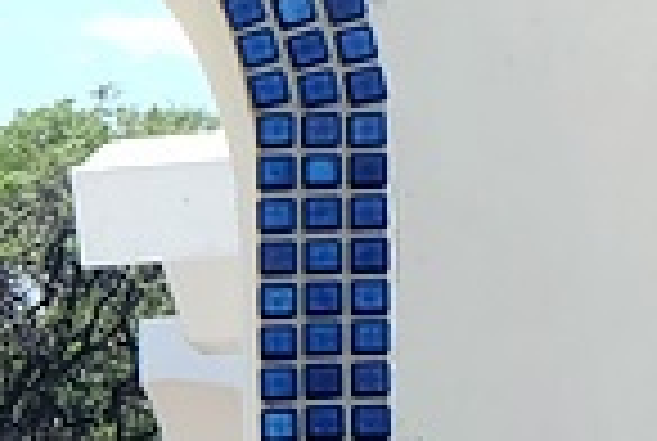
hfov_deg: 7.8
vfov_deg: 6.1
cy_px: 619
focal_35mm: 224
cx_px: -1431
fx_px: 4096
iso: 400
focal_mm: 21.1
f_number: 9
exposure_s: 1/400
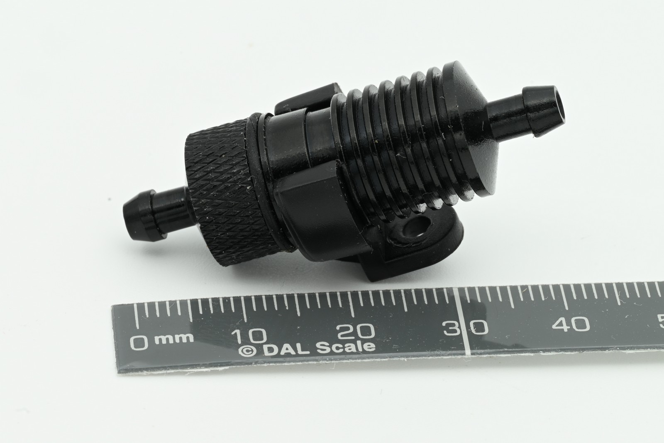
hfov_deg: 19.5
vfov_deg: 13.0
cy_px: 222
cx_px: 332
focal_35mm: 105
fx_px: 1937
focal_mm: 105
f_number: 22
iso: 100
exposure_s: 1/4
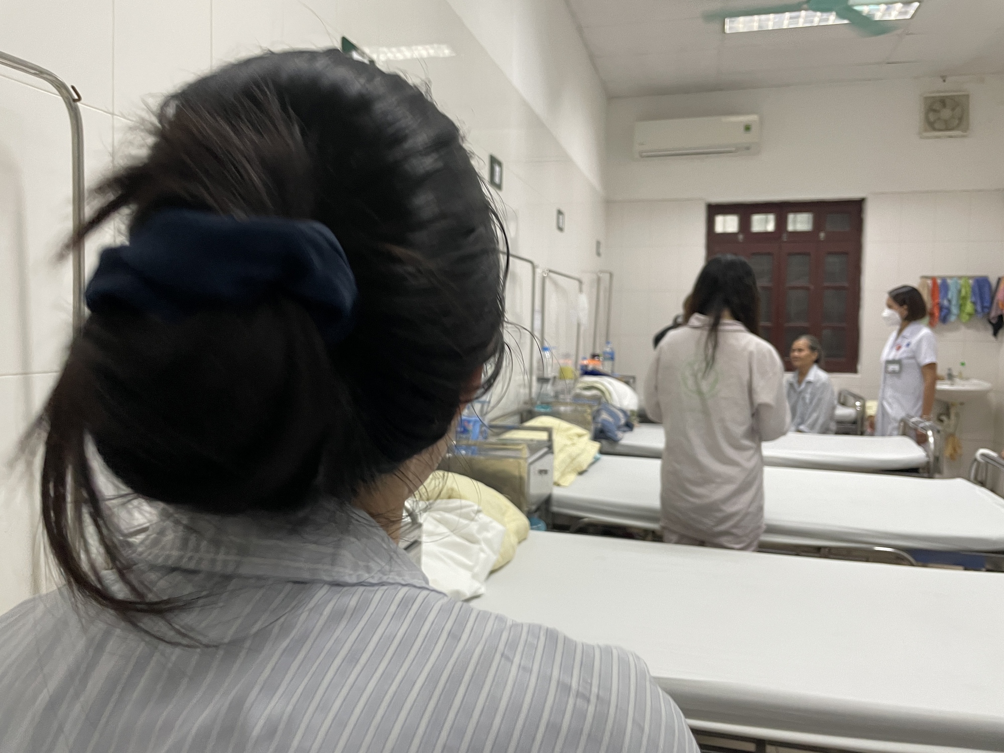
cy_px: 376
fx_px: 754
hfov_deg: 67.3
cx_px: 502
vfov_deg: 53.1
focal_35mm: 26
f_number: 1.6
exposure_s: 1/50
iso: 160
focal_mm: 4.2
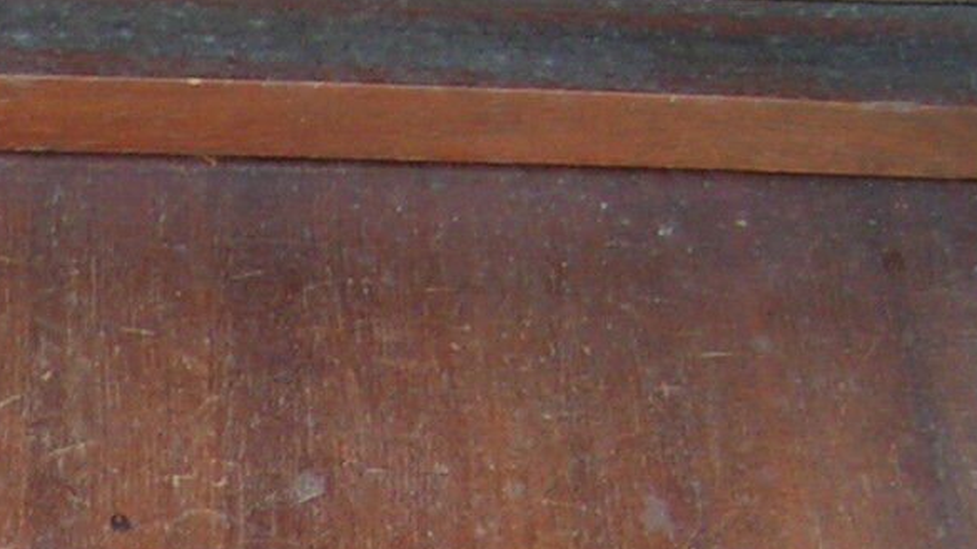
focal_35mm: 145
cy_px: 783
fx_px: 3756
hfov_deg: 14.0
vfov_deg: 8.2
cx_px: -448
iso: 50
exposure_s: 1/50
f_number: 2.8
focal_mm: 5.8
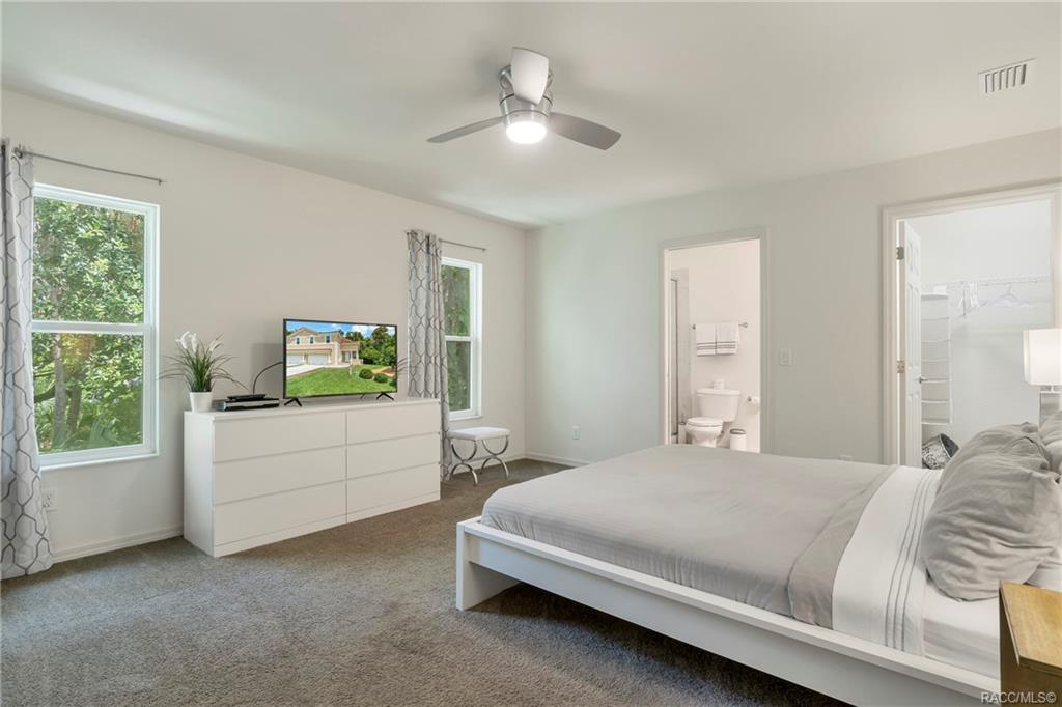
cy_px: 354
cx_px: 531
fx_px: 531
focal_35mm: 18
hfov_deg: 90.0
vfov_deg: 67.3
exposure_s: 2
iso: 320
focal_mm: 12
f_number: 8
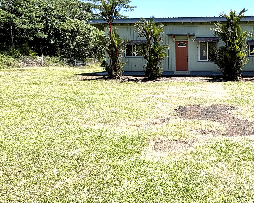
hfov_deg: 53.8
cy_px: 85
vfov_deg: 45.6
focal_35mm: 32
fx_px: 241
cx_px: 182
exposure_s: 1/770
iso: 25
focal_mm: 2.22
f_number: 2.2
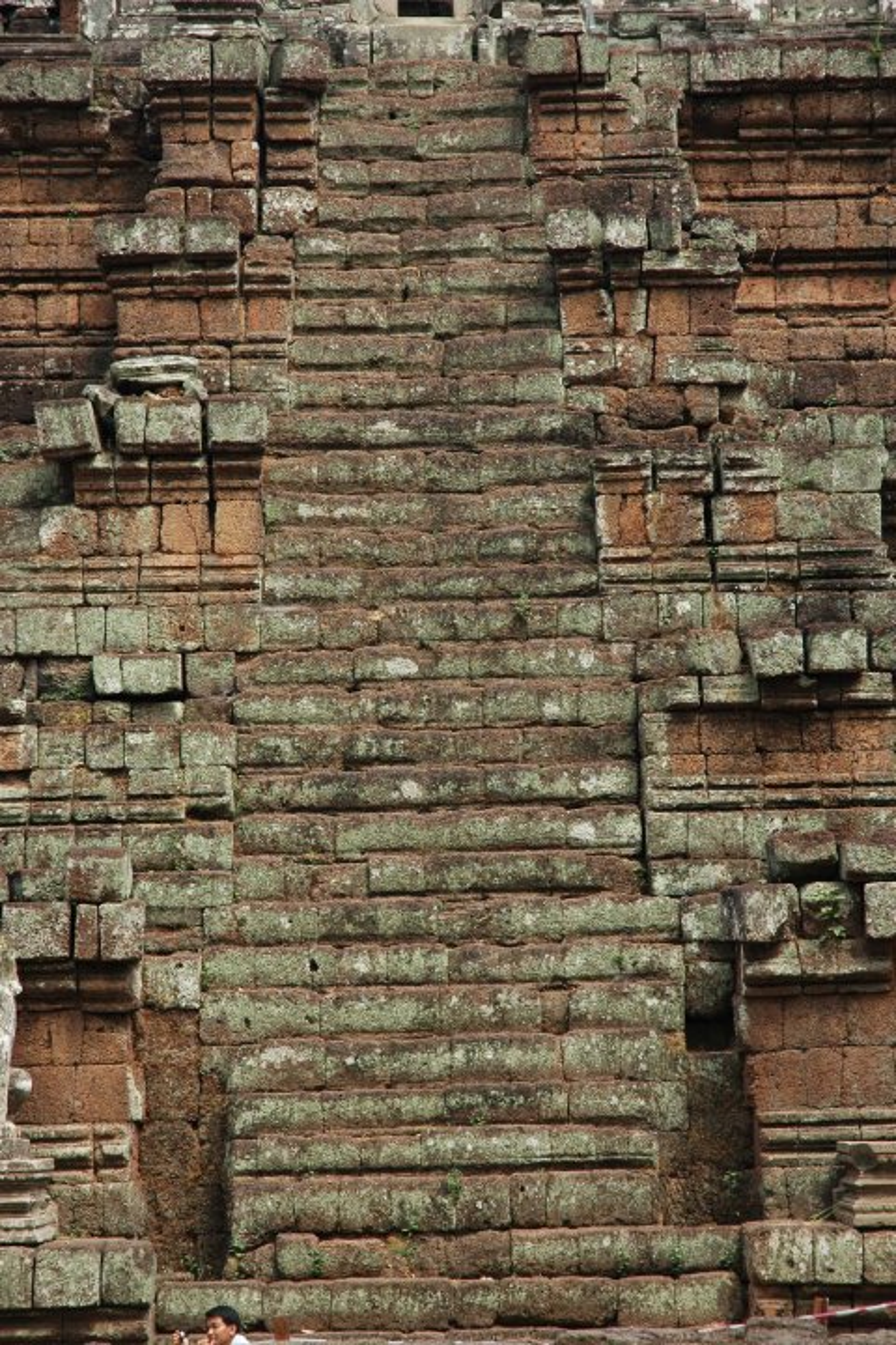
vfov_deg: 19.5
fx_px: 3920
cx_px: 448
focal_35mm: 105
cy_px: 672
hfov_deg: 13.0
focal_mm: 70
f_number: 5.6
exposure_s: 1/125
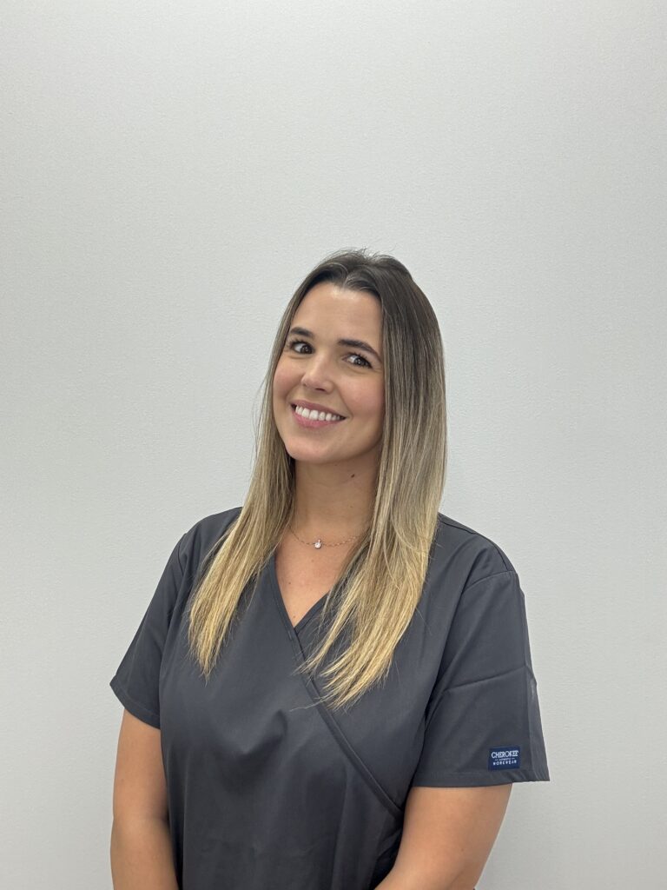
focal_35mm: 30
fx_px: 771
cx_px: 334
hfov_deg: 46.8
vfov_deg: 60.0
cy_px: 445
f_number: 1.9
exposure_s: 1/50
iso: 80
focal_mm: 2.69
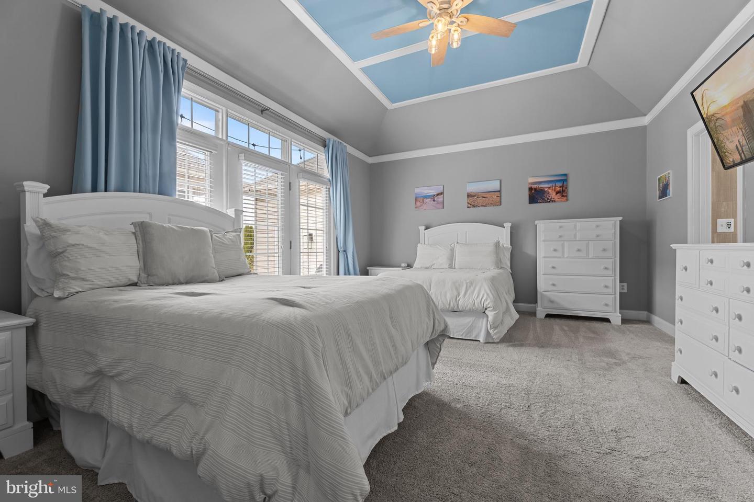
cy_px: 251
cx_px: 377
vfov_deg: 77.3
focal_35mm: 15
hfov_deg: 100.4
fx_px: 314
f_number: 7.1
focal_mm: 10
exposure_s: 1/1.67
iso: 200
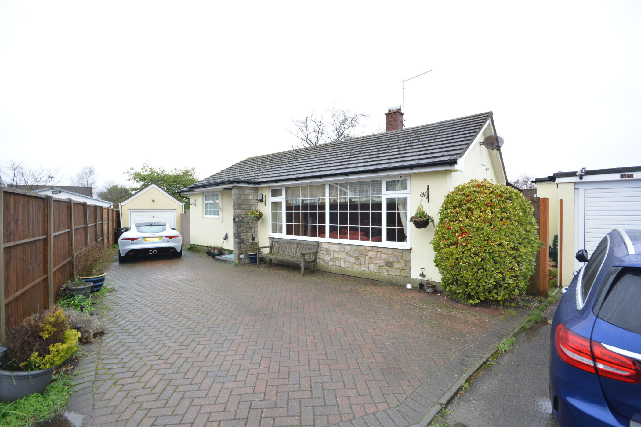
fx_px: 267
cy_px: 214
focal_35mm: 15
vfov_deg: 77.3
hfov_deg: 100.4
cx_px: 320
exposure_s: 1/30
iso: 400
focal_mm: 10
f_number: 8
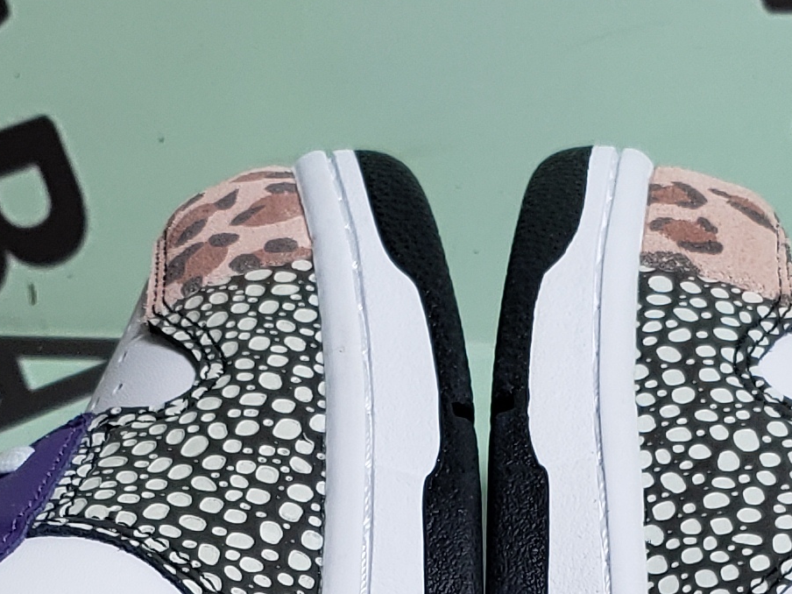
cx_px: 449
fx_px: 2654
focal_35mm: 116
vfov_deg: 12.2
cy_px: 878
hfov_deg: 17.0
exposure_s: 1/438
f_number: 1.5
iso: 50
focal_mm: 4.3
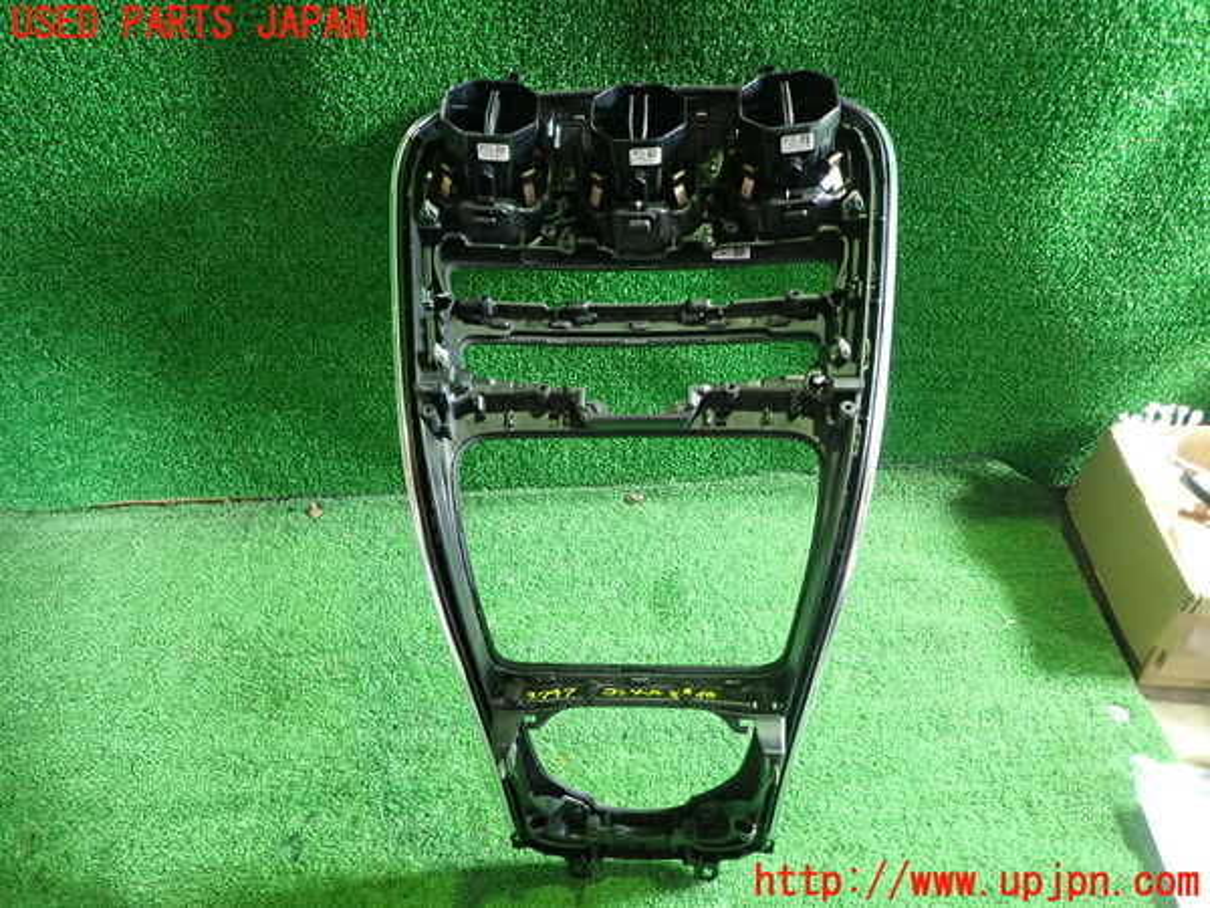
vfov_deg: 54.9
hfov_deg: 69.4
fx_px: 874
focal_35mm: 25
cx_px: 605
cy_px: 454
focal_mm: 4.5
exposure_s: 1/30
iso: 320
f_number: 2
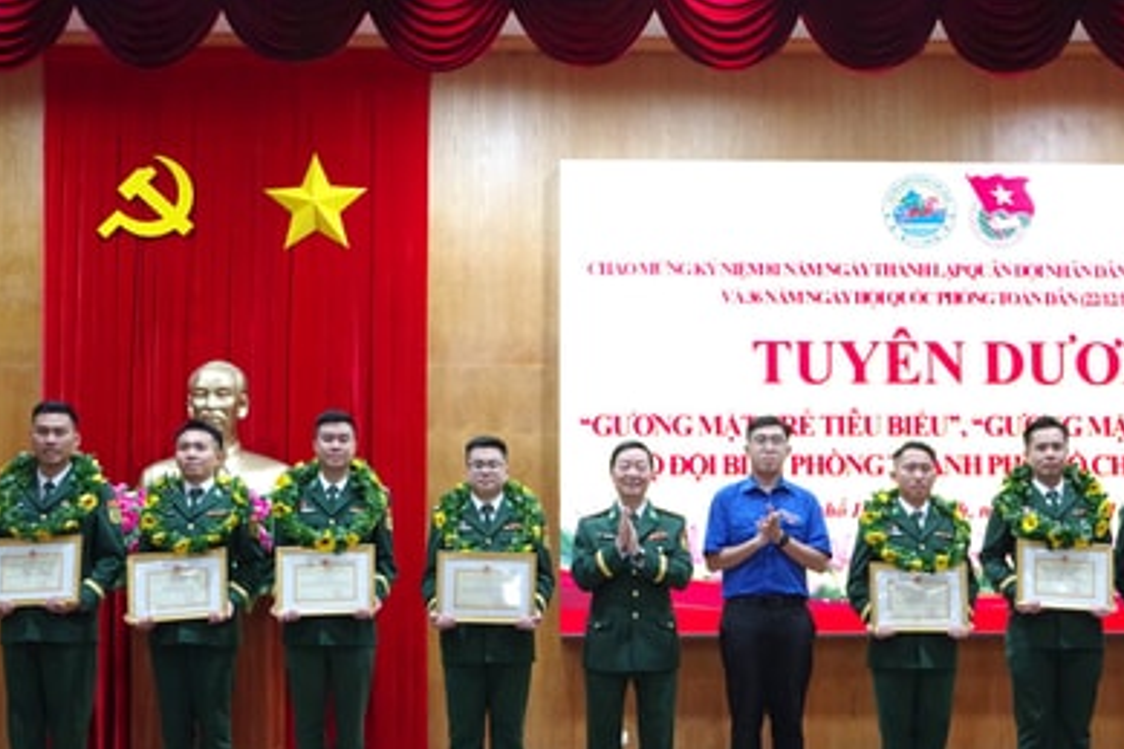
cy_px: 518
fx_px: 1560
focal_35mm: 50
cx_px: 641
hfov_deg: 39.5
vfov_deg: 26.8
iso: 3200
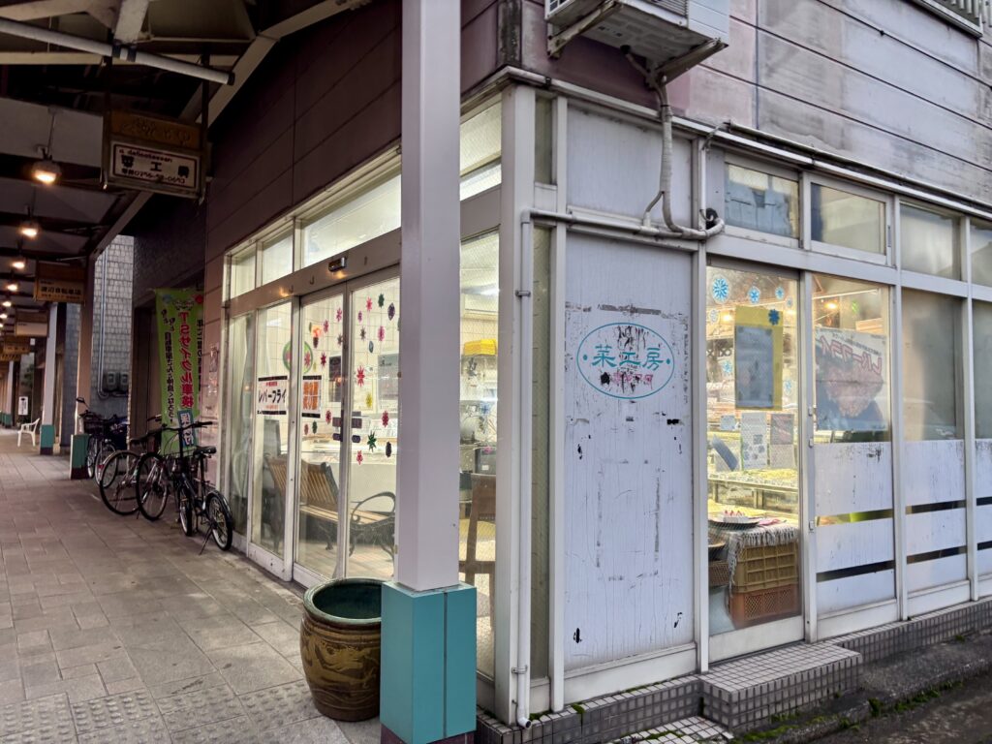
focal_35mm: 26
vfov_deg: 53.1
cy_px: 372
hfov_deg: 67.3
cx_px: 496
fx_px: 745
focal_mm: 5.96
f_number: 1.6
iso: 100
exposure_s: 1/50
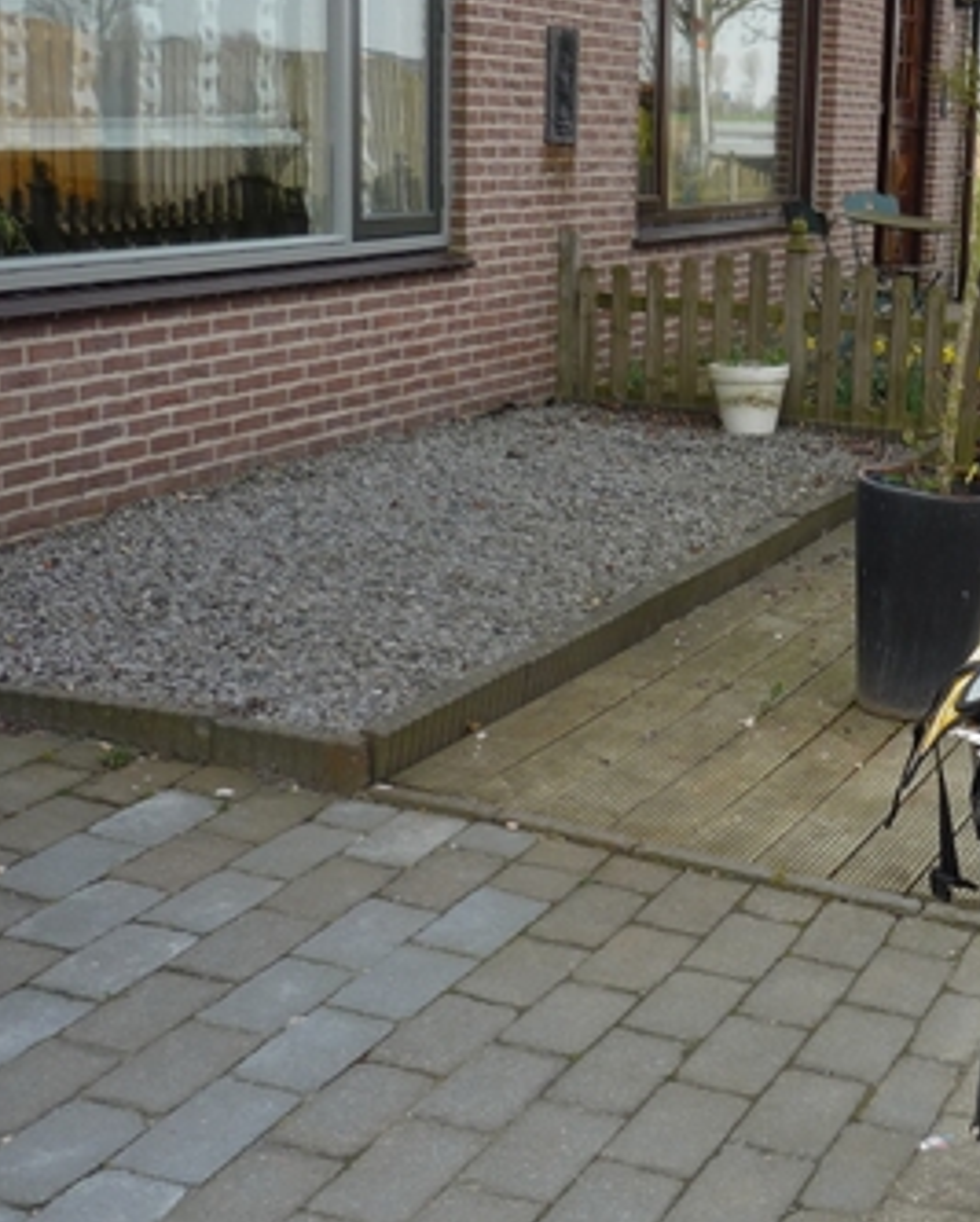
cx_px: 991
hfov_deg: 25.0
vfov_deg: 32.4
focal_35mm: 58
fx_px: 2100
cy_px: 661
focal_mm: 5.5
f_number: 2.8
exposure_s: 1/500
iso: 100
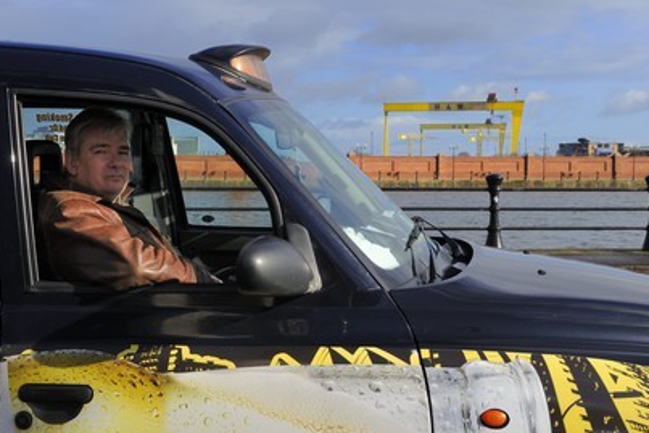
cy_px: 212
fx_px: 902
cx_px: 317
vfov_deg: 27.0
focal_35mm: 50
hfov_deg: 39.6
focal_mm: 48
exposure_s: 1/250
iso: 400
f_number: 11
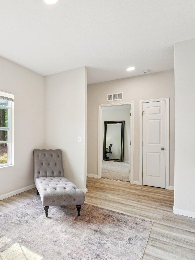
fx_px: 158
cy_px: 133
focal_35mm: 21
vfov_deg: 79.0
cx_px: 34
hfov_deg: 57.7
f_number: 10
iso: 100
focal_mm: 14
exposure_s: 1/8
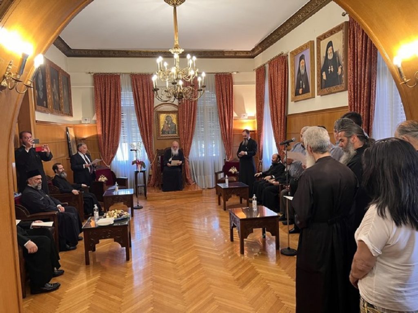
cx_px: 209
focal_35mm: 26
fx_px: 314
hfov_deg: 67.3
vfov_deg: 53.1
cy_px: 156
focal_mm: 5.7
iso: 100
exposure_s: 1/50
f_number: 1.5
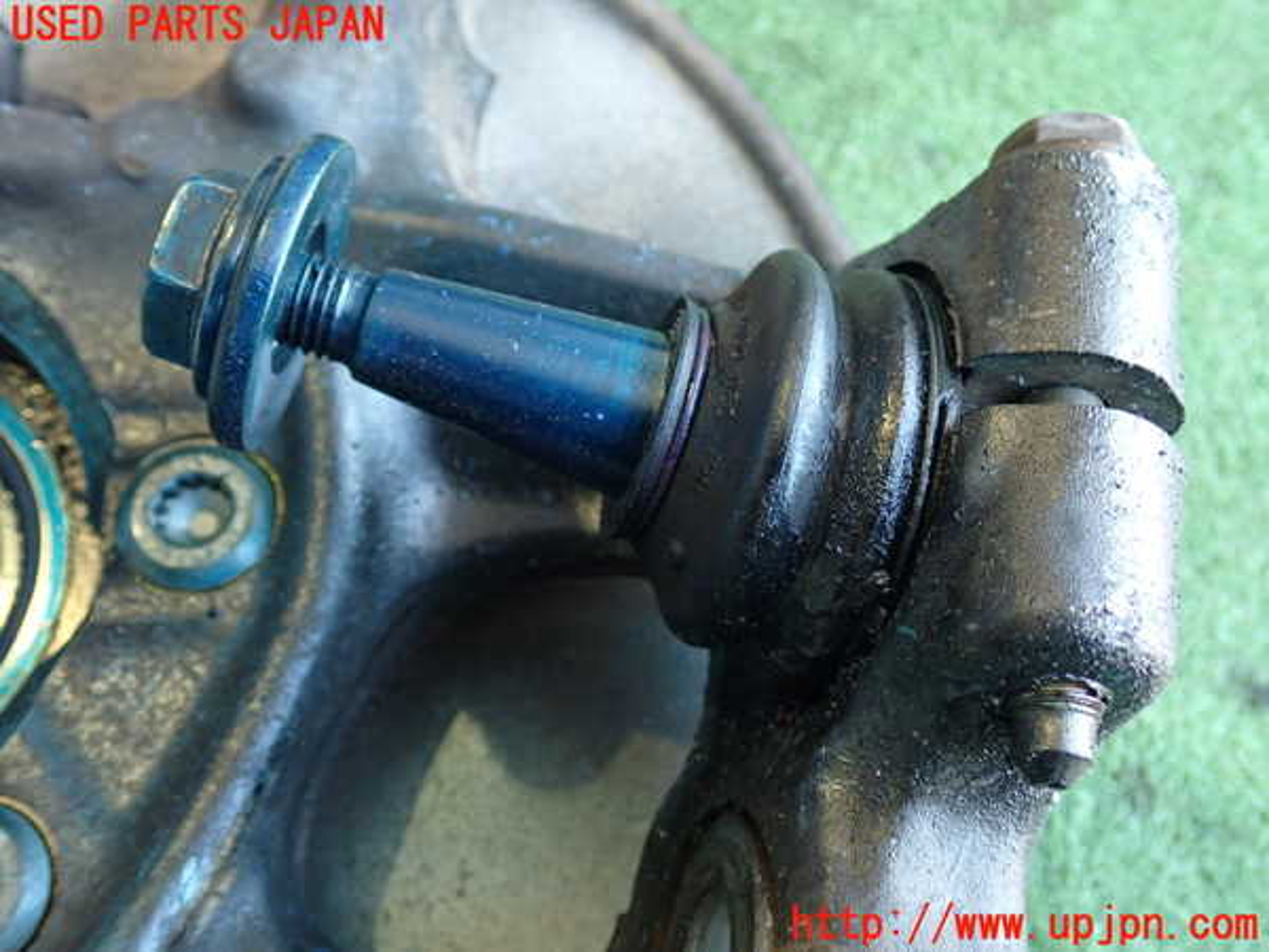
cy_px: 476
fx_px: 1320
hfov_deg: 51.4
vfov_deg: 39.7
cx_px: 634
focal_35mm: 36
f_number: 2.5
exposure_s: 1/40
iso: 200
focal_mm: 6.37
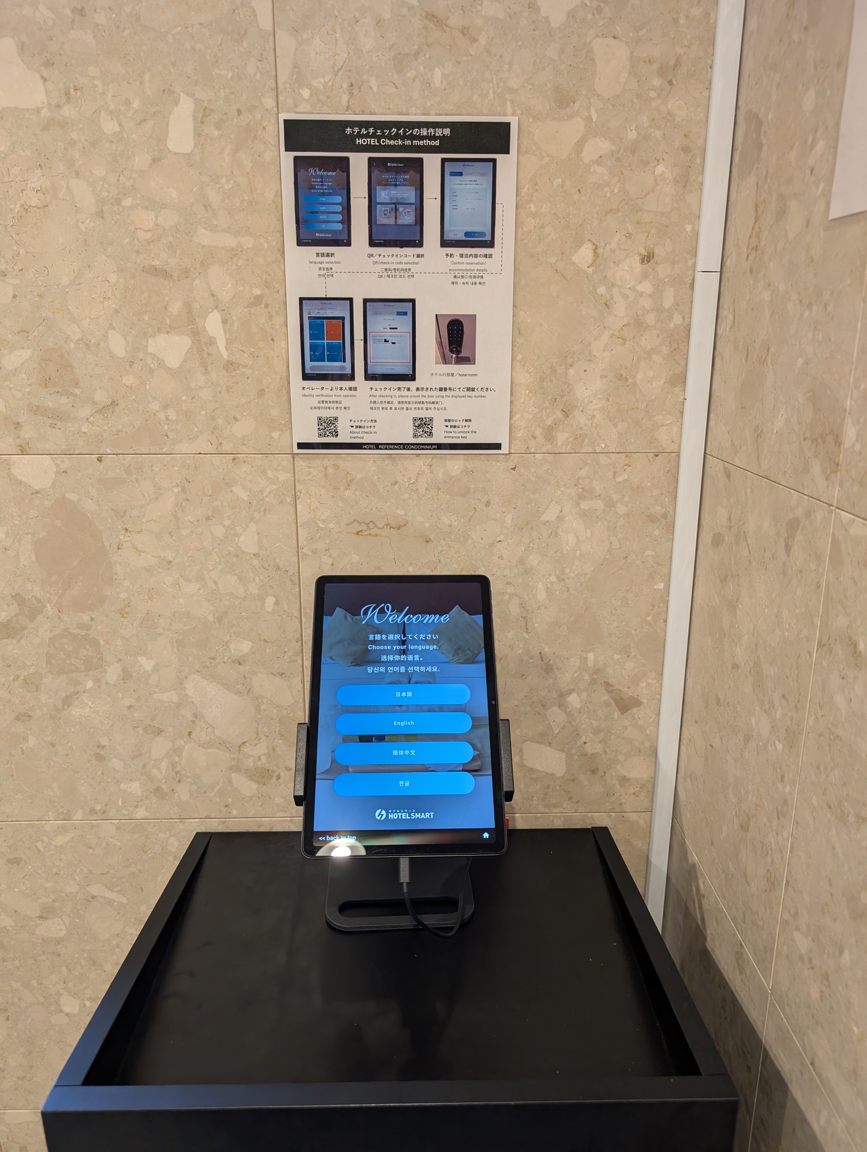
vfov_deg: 71.5
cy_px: 576
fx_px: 799
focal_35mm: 24
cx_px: 434
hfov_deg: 56.9
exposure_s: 1/24
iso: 60
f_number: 1.68
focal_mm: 6.9
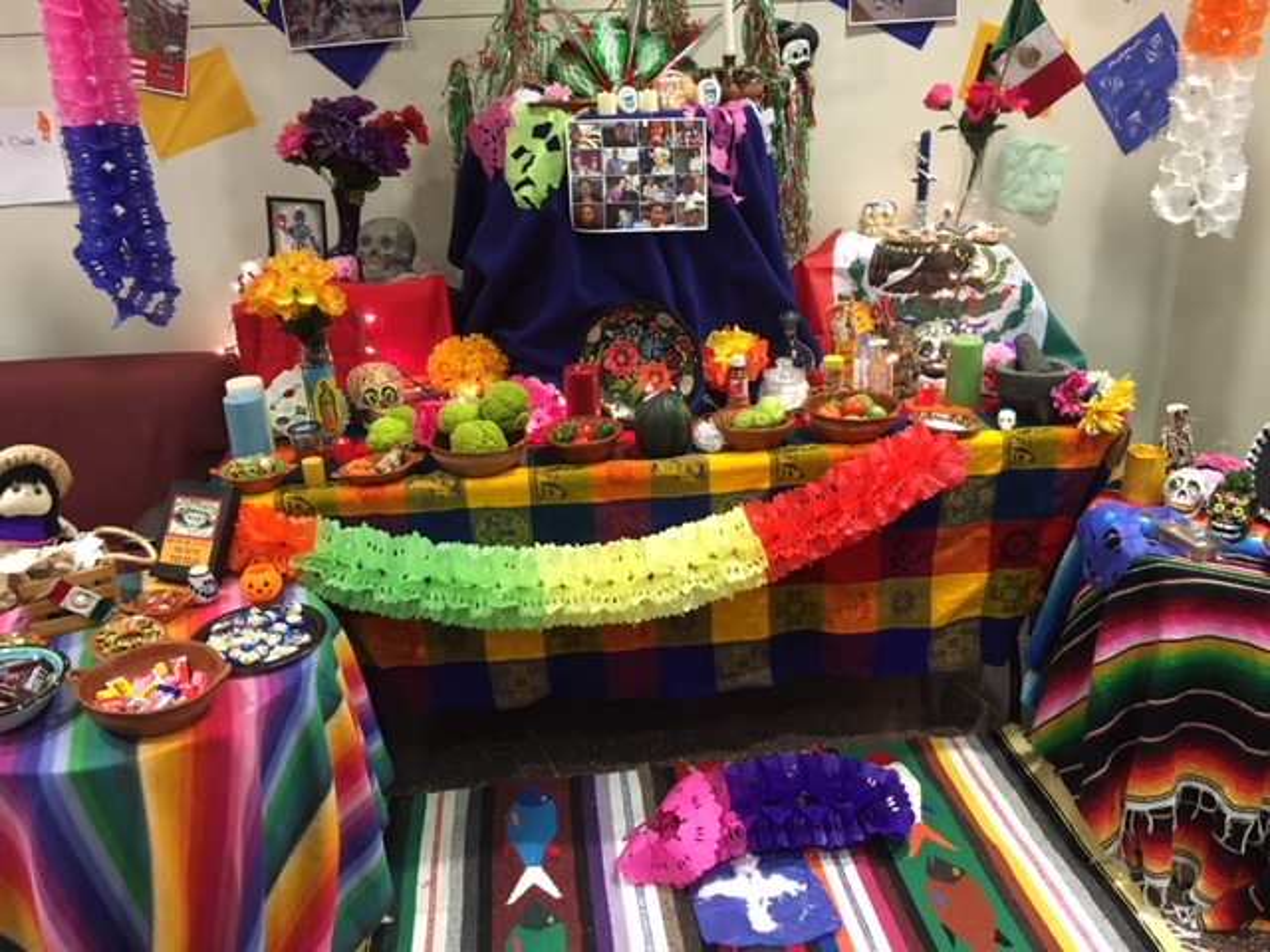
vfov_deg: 48.2
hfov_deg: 61.7
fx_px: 1064
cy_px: 476
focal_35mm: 29
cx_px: 635
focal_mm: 4.15
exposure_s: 1/30
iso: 250
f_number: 2.2
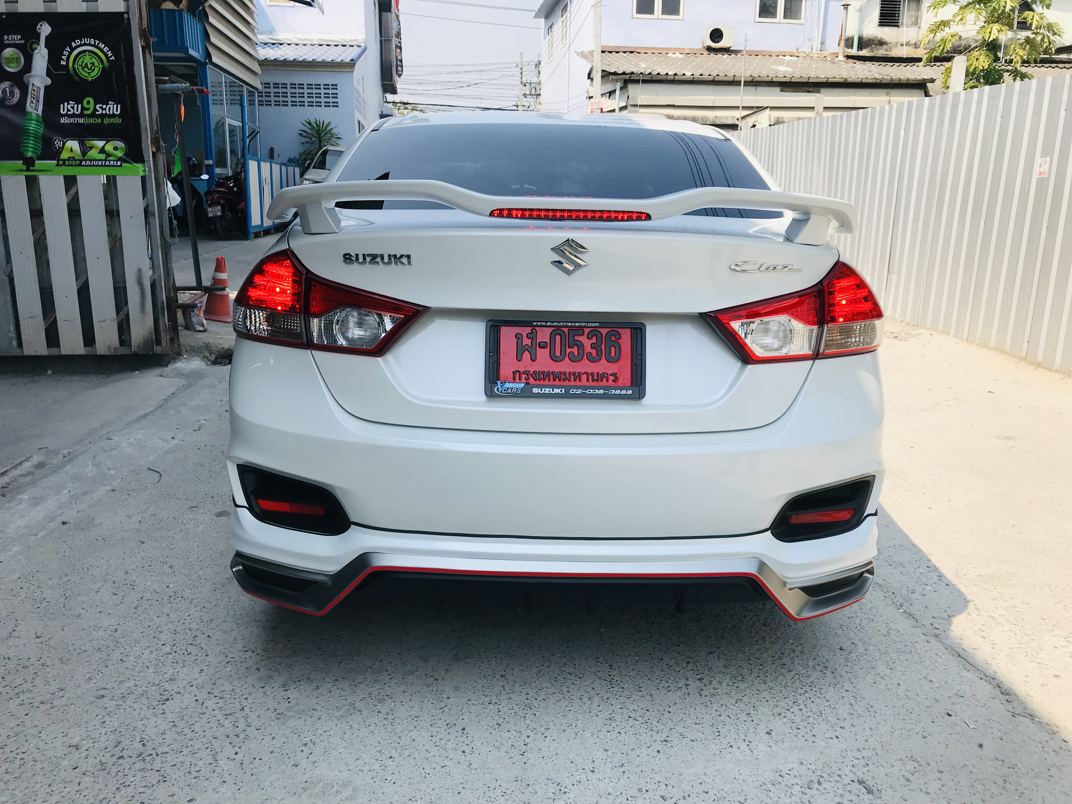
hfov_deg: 63.4
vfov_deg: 49.7
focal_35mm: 28
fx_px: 867
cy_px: 402
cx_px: 536
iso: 20
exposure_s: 1/1681
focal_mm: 3.99
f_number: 1.8
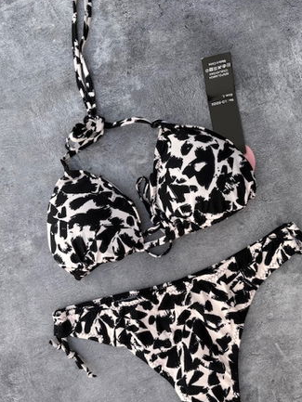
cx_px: 168
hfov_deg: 44.1
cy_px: 243
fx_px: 372
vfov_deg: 56.3
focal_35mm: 32
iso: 50
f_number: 1.6
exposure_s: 1/764
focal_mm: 5.96
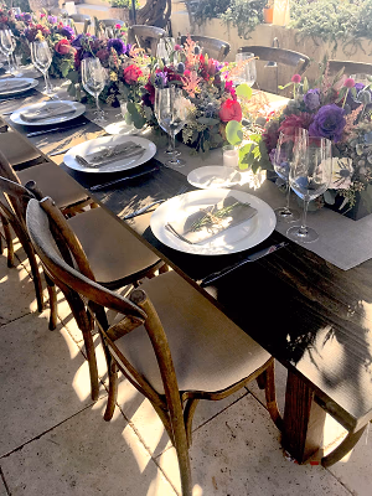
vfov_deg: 61.7
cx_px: 186
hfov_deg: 48.2
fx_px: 416
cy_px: 248
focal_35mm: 29
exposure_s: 1/686
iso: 25
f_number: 2.2
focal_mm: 4.15
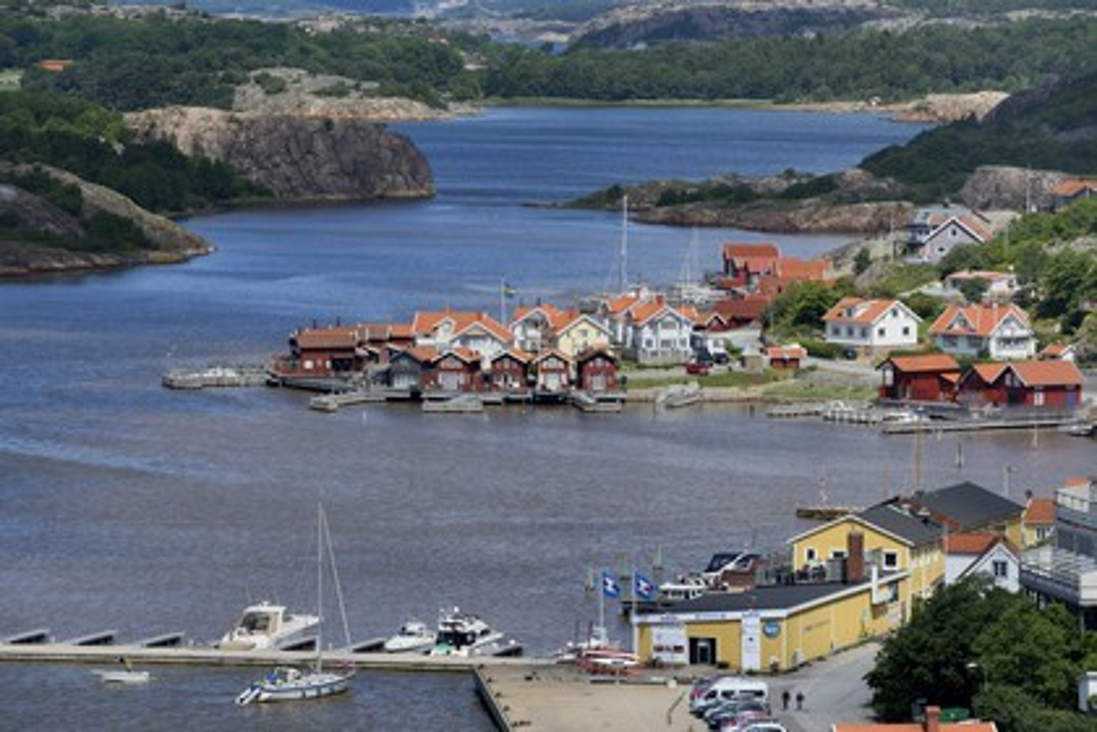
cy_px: 366
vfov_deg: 6.9
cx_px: 548
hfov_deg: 10.3
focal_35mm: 200
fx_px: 6094
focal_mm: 200
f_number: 11
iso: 200
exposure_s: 1/400
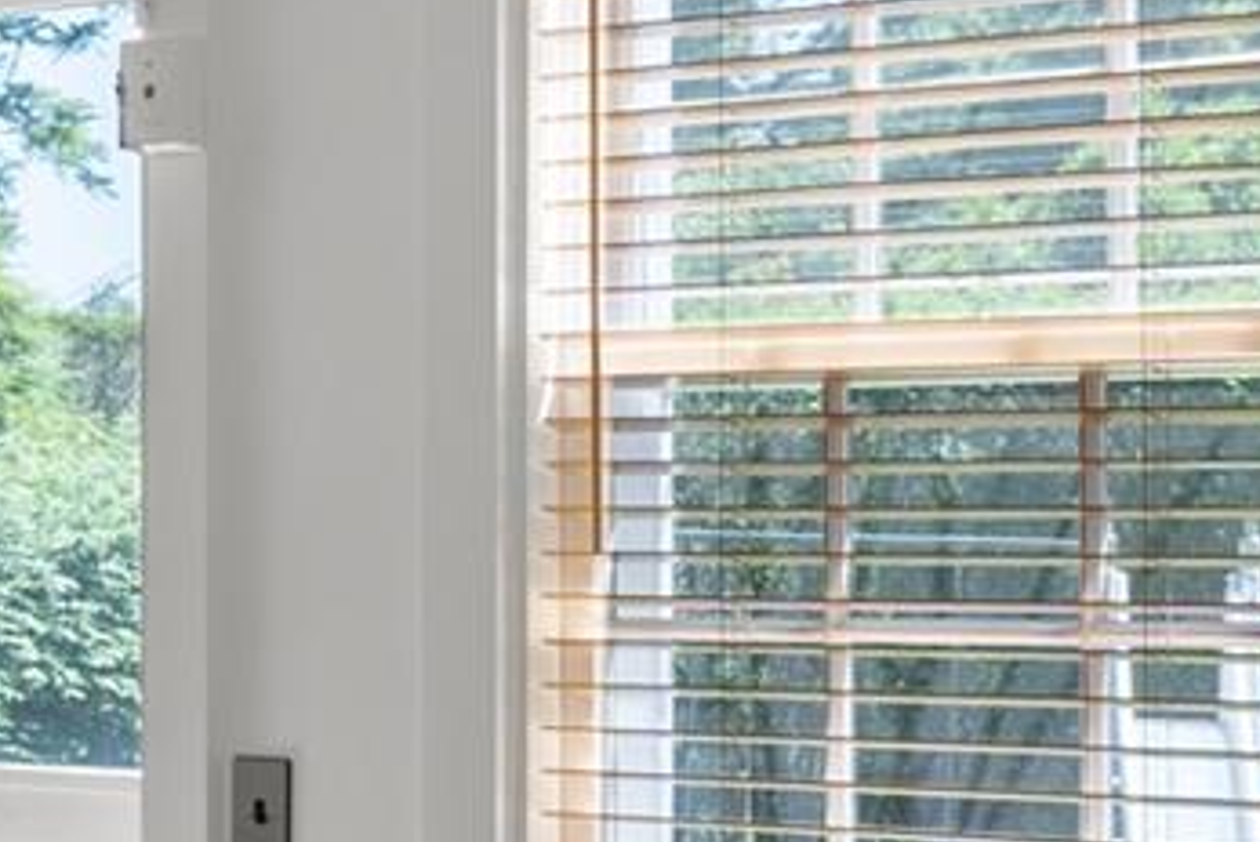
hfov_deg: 16.7
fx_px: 3923
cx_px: -606
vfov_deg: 12.3
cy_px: 455
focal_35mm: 112
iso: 400
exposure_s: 1/30
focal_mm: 19
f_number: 8
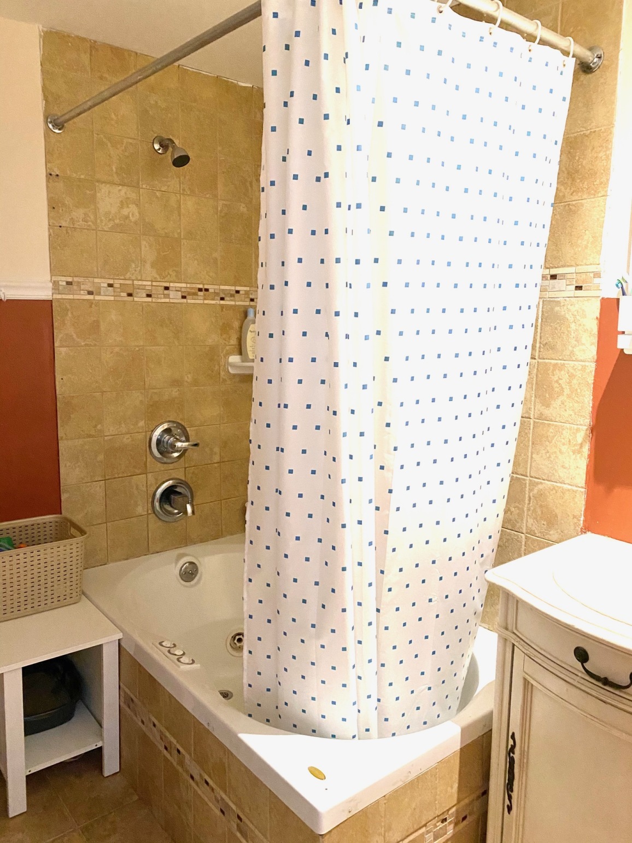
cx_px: 316
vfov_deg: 67.3
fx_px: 633
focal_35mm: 26
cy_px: 422
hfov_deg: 53.1
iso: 400
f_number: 1.8
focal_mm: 4.25
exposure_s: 1/60
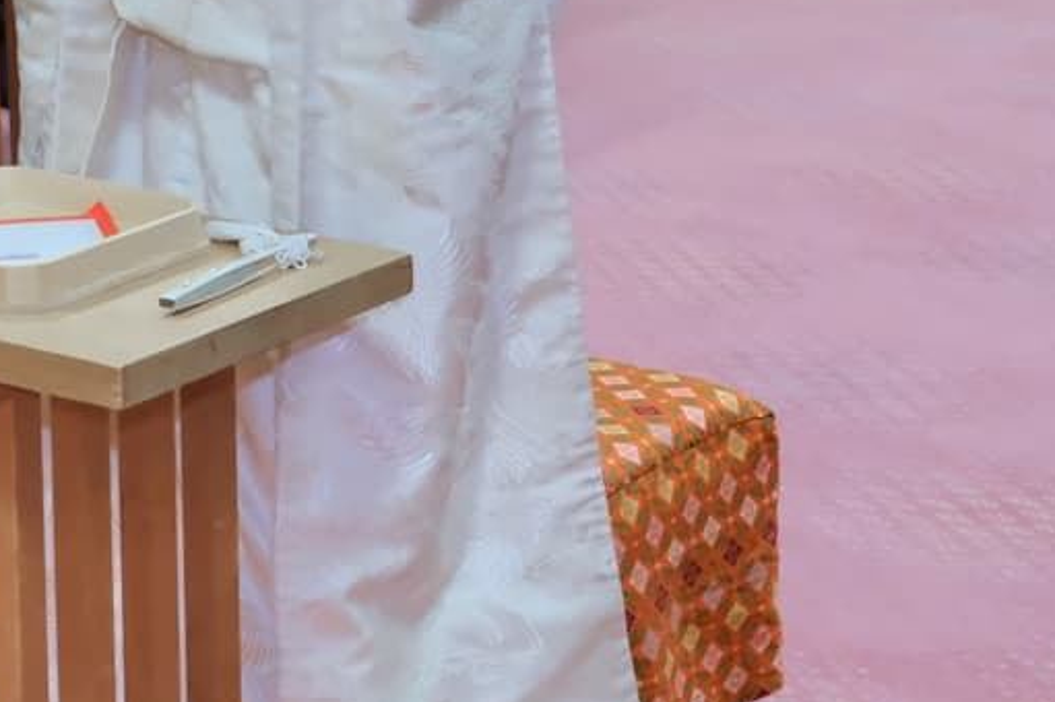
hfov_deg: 18.2
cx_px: 43
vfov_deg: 12.1
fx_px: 3221
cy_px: -162
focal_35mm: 110
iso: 5000
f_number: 4.5
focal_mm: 26.2
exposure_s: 1/50
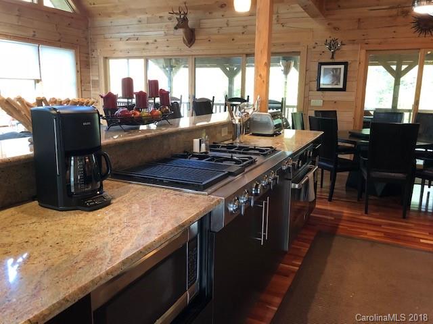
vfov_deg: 49.7
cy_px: 162
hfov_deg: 63.4
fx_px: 350
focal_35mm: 28
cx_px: 216
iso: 80
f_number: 1.8
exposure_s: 1/15
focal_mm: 3.99
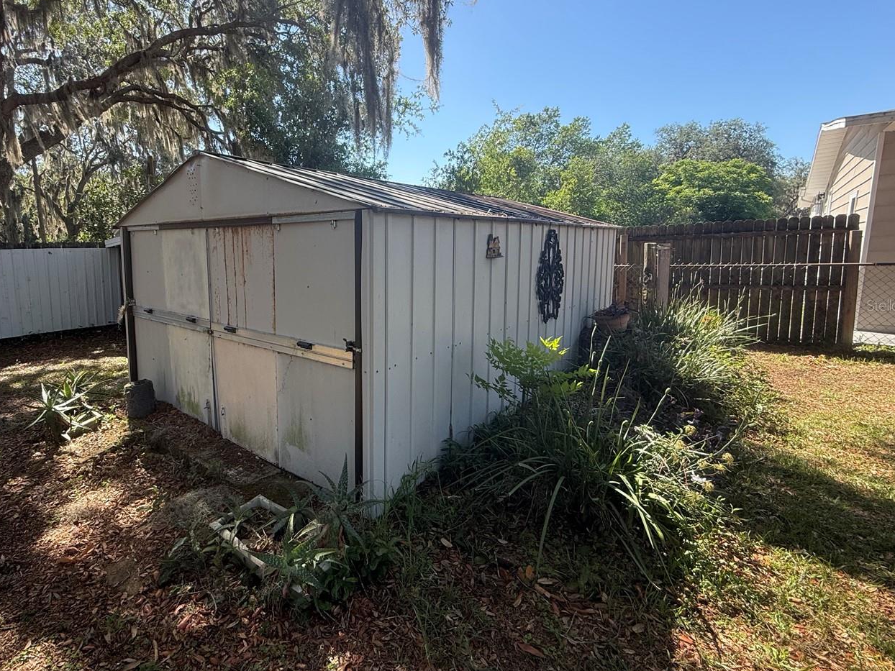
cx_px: 359
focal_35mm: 18
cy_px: 305
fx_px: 465
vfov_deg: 71.4
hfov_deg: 86.7
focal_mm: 2.22
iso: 64
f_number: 2.2
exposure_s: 1/388
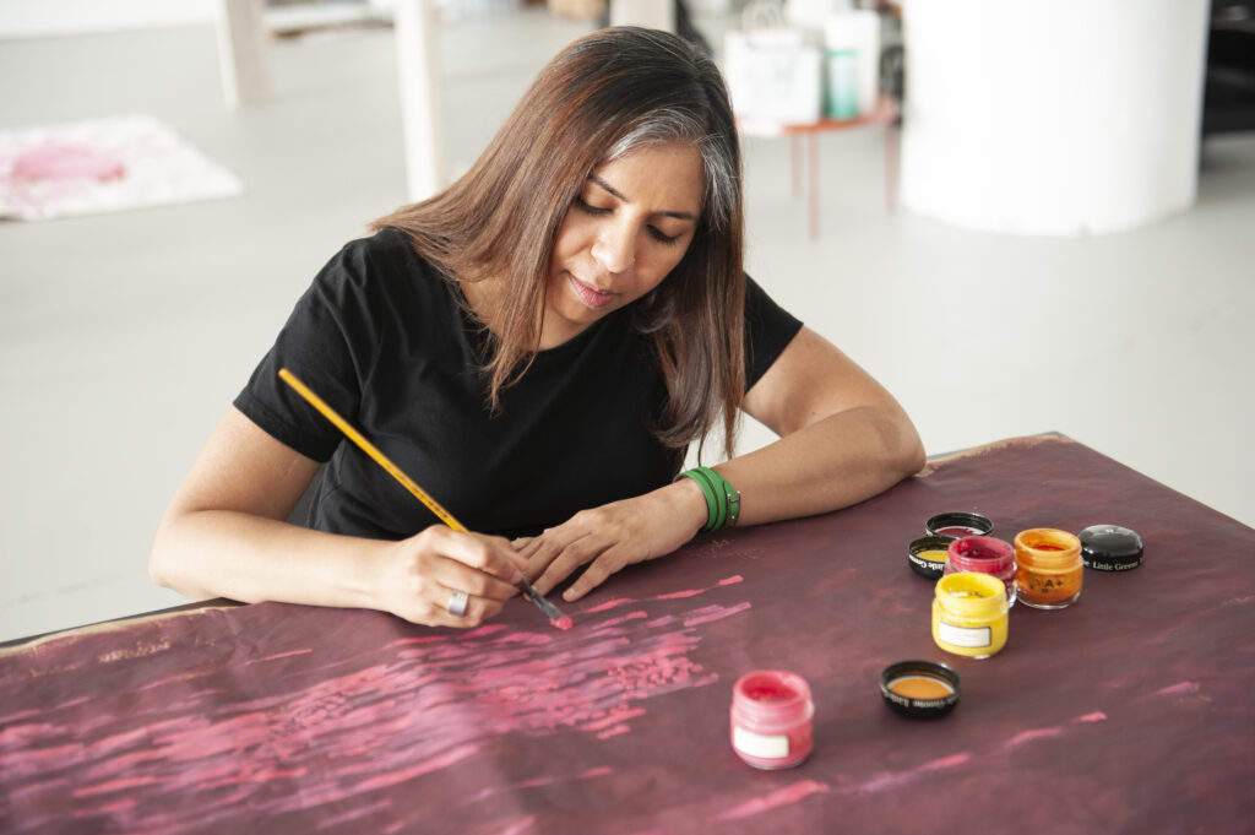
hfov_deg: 36.3
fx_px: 1916
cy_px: 418
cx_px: 628
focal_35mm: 55
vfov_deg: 24.6
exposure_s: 1/40
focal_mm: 55
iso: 800
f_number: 3.2
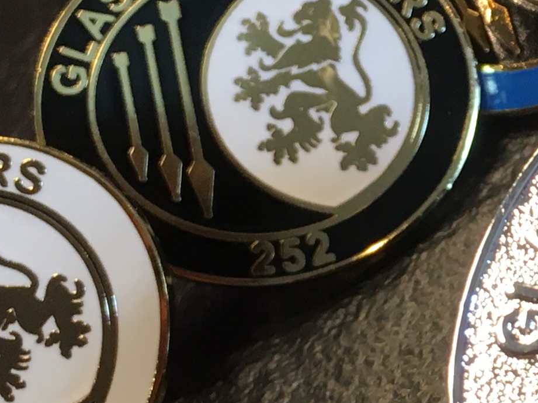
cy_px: 200
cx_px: 678
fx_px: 1974
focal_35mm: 127
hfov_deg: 14.9
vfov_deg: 11.7
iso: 32
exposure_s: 1/33
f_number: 2.2
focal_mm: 4.15
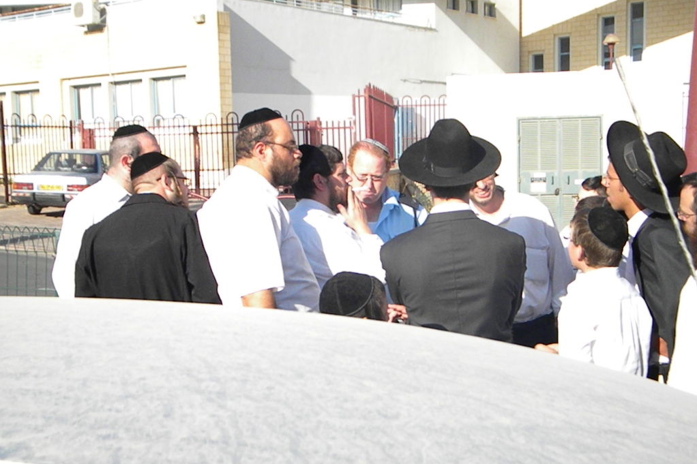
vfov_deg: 27.5
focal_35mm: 49
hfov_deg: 40.3
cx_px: 348
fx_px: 948
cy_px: 249
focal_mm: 8.6
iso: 720
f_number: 7.8
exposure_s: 1/1000
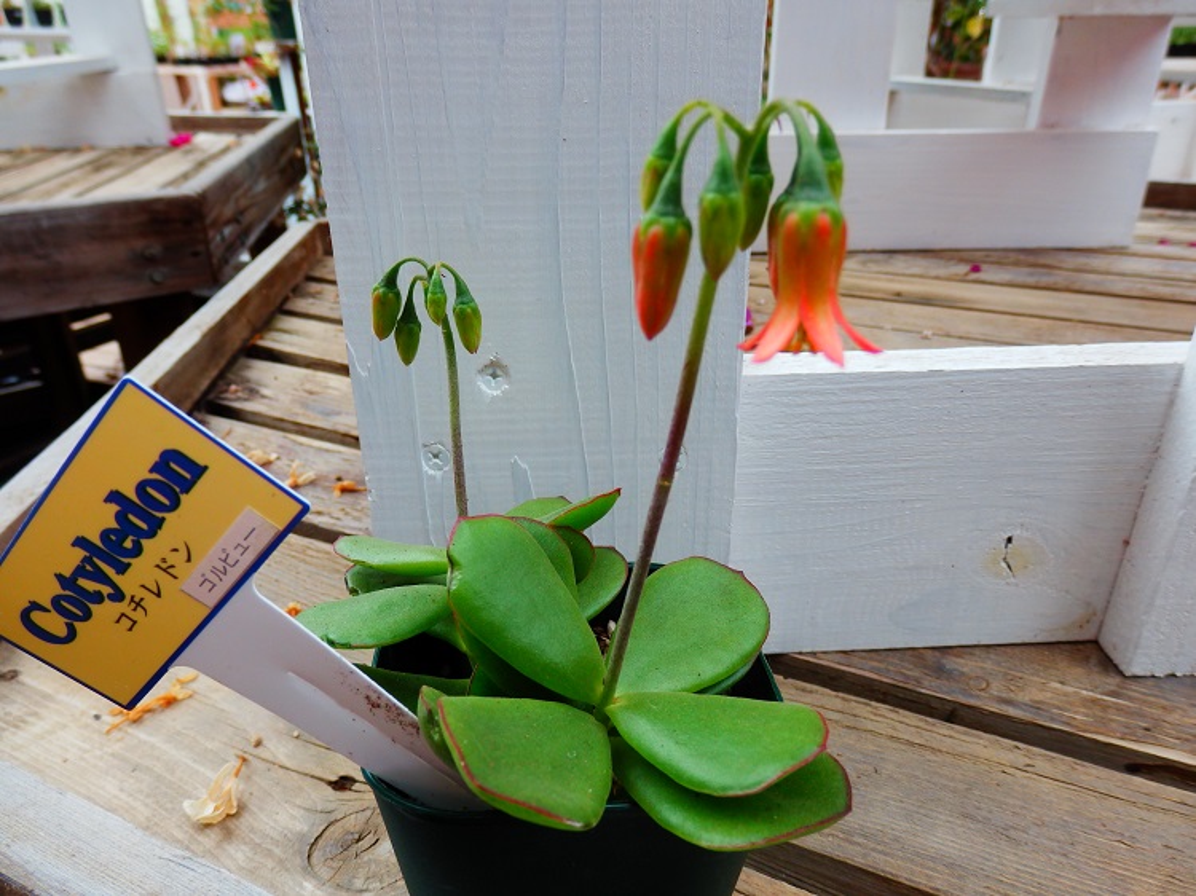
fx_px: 863
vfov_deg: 54.9
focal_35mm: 25
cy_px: 448
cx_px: 598
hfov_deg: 69.4
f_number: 3
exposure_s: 1/30
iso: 80
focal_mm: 4.5
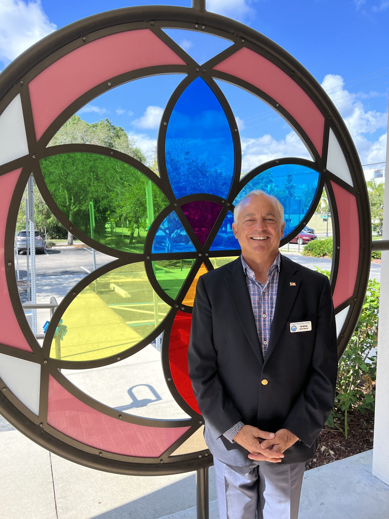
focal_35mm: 26
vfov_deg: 67.3
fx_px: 390
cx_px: 194
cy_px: 260
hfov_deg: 53.1
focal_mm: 5.7
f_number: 1.5
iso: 50
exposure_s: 1/1468
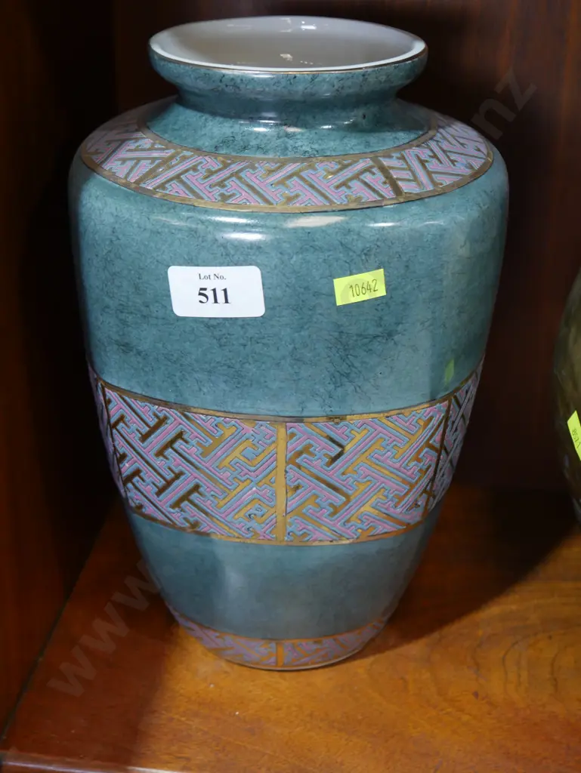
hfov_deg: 30.3
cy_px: 386
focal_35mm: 48
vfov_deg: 39.6
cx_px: 290
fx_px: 1073
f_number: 5.2
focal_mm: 24
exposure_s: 1/60
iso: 1000
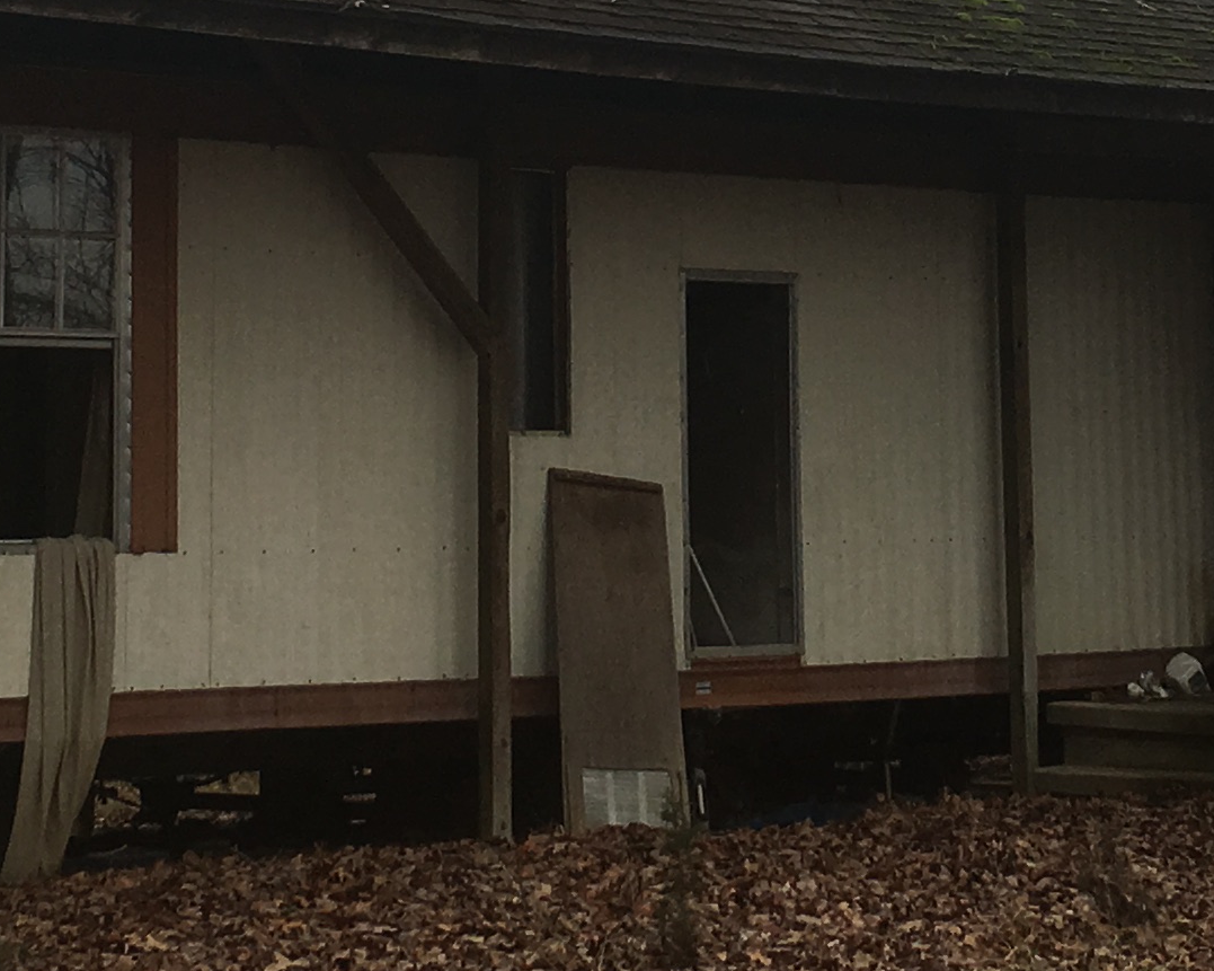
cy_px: 16
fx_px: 3808
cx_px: 732
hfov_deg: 18.1
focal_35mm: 106
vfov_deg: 14.3
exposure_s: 1/392
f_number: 2.2
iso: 25
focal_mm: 4.15
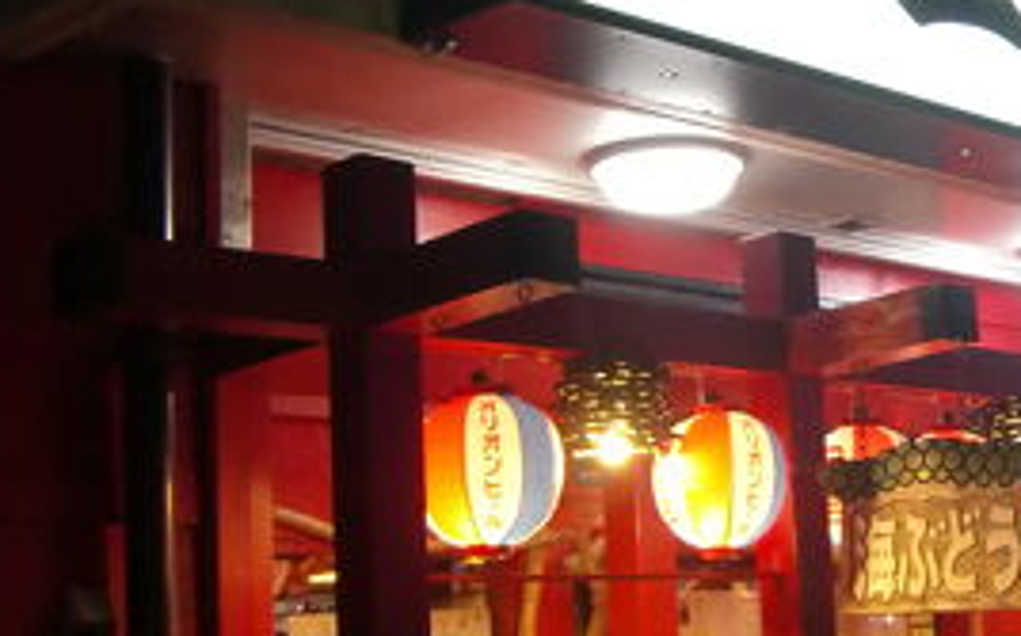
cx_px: 949
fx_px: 2002
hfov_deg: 27.4
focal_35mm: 72
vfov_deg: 18.1
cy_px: 345
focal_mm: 4.9
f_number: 2.6
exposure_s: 1/30
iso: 400
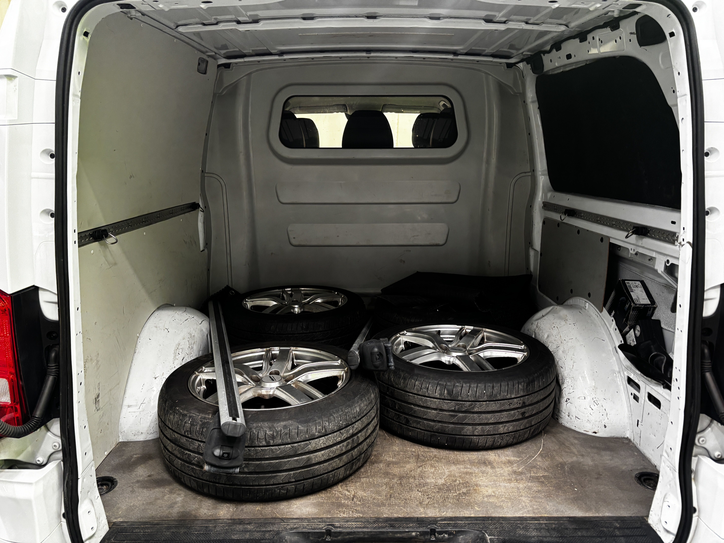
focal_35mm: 26
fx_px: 544
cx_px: 362
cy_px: 272
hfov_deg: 67.3
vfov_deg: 53.1
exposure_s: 1/50
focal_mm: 5.96
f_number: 1.6
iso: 200
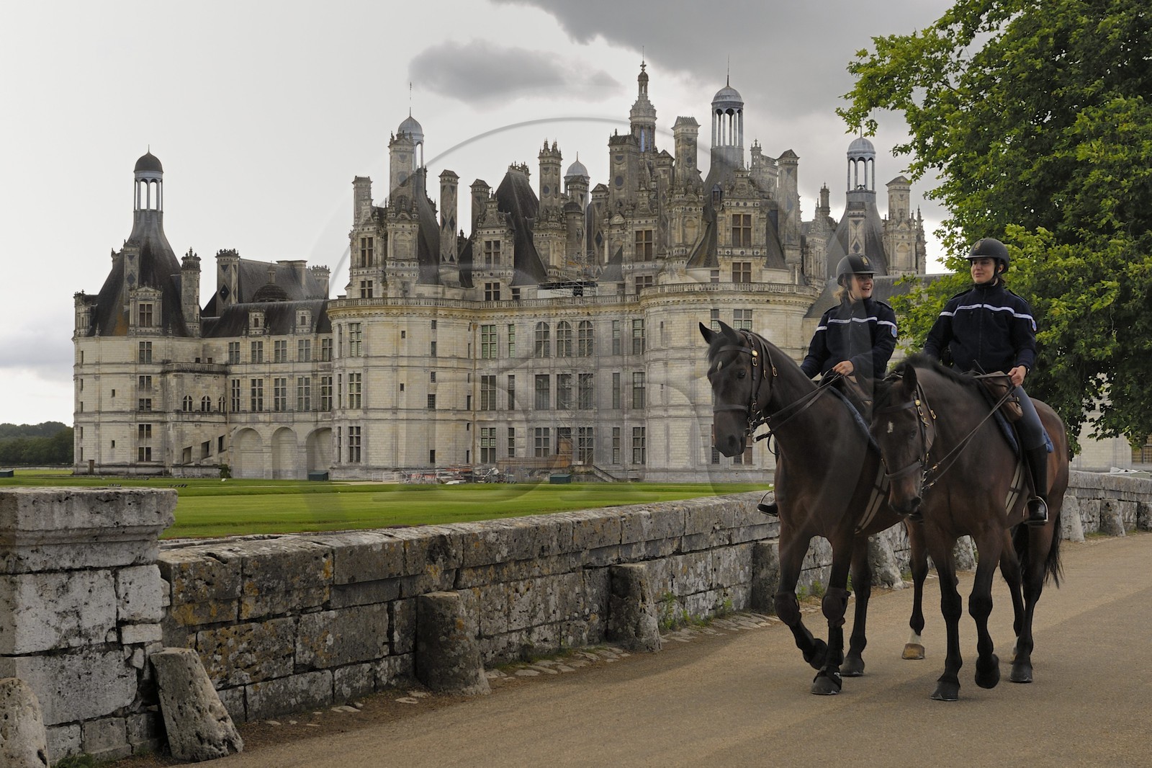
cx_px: 576
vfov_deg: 31.9
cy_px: 384
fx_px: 1344
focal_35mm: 42
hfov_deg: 46.4
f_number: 6
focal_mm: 28
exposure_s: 1/160
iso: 100
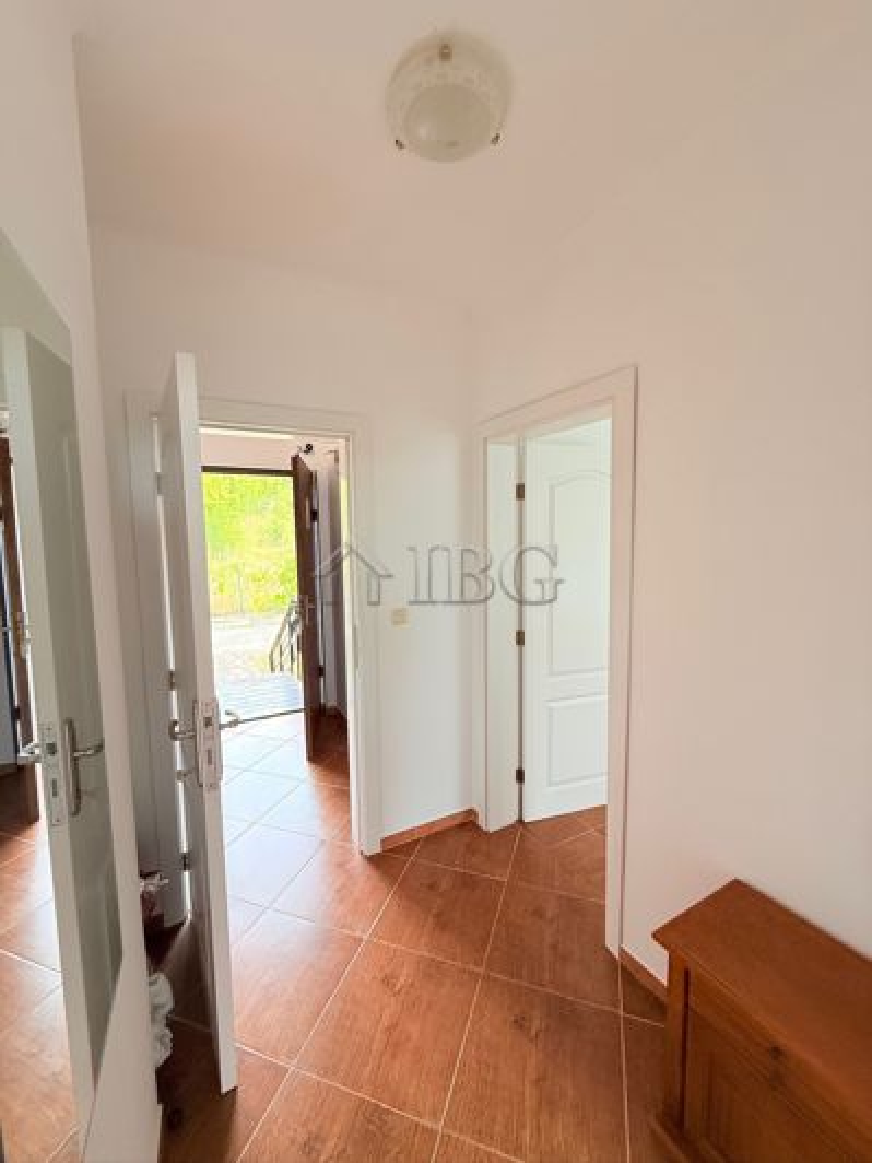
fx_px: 470
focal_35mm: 14
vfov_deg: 102.1
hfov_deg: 85.7
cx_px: 436
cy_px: 582
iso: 160
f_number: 2.2
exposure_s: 1/99
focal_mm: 2.22
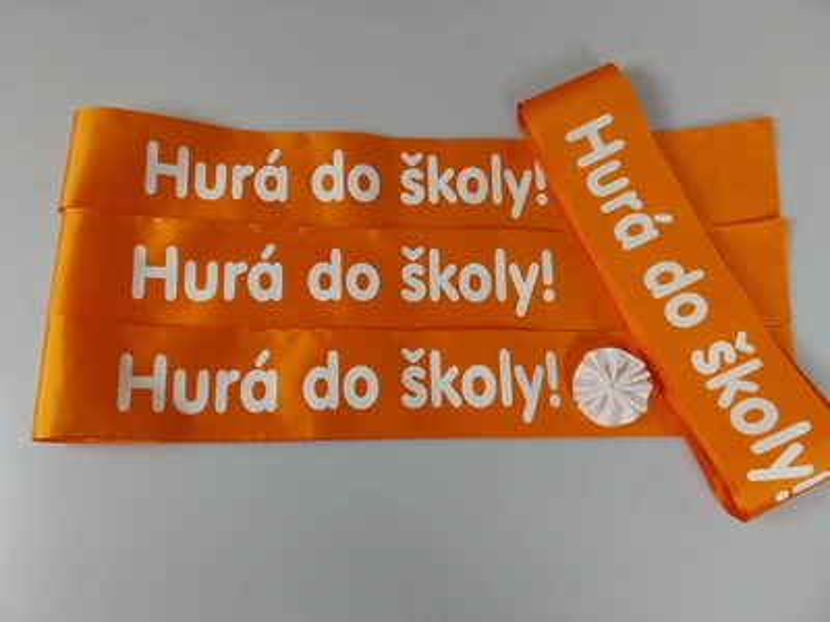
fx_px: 623
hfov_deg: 67.3
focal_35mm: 26
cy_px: 311
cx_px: 415
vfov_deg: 53.1
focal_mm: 4
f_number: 1.8
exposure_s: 1/50
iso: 64
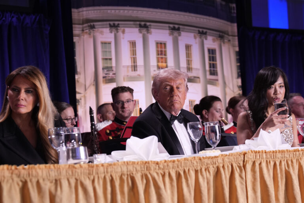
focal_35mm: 84
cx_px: 152
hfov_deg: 24.2
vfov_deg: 16.3
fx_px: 709
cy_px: 102
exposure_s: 1/250
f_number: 5
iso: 2500
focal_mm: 84
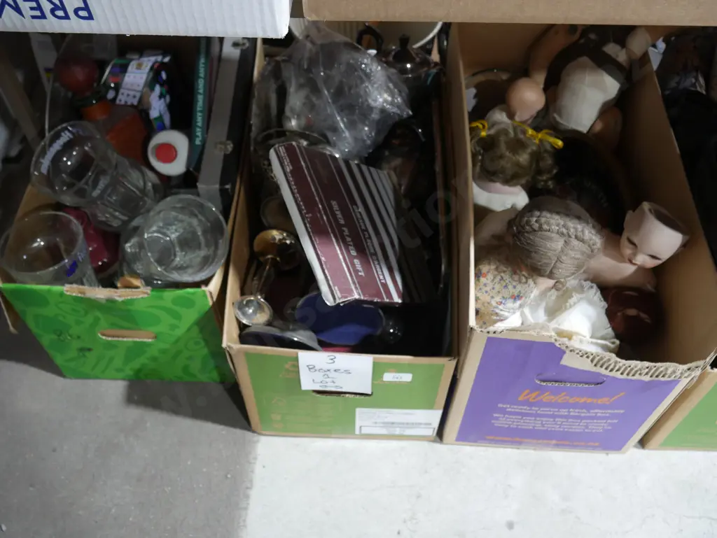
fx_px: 705
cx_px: 358
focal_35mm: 34
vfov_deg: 41.8
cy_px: 269
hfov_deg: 53.9
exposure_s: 1/60
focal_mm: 17
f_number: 4
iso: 1250
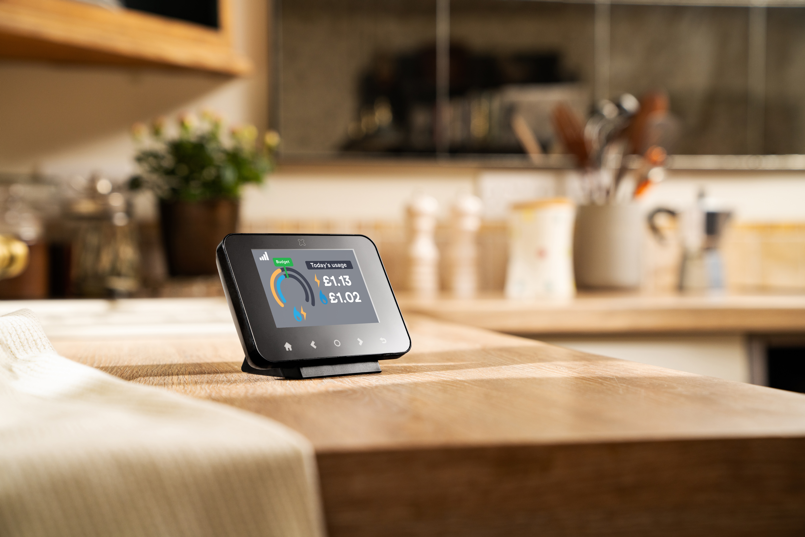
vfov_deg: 23.0
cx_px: 402
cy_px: 268
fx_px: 1319
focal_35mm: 59
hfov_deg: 33.9
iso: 640
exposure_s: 1/250
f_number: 4.5
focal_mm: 59
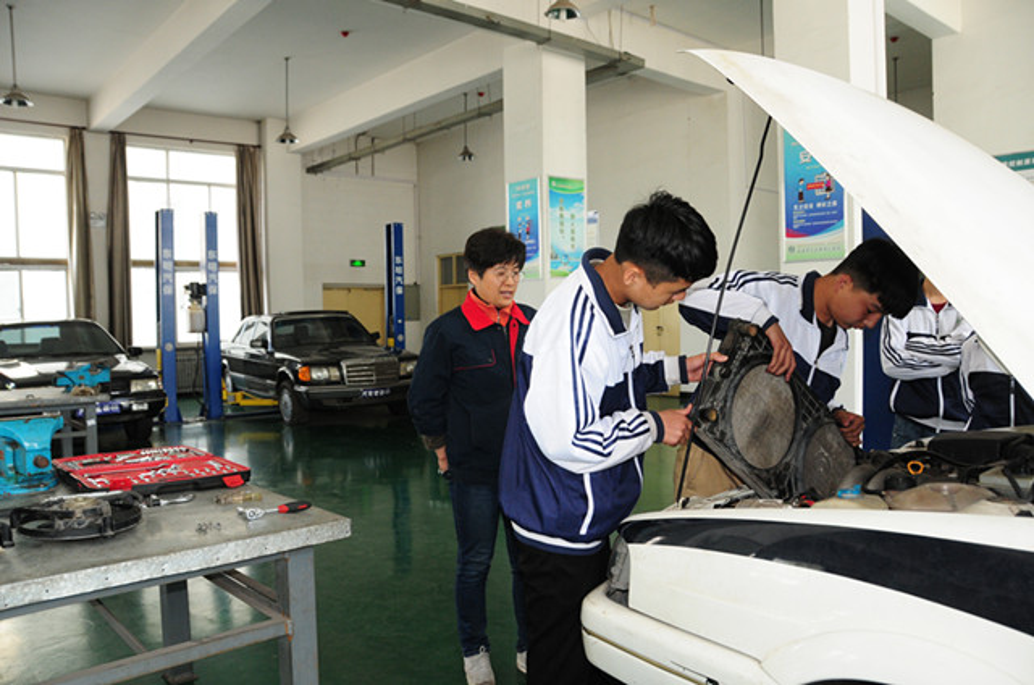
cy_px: 342
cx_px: 517
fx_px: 774
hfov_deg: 67.5
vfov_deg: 47.7
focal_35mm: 27
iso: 720
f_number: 4.5
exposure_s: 1/60
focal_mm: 18
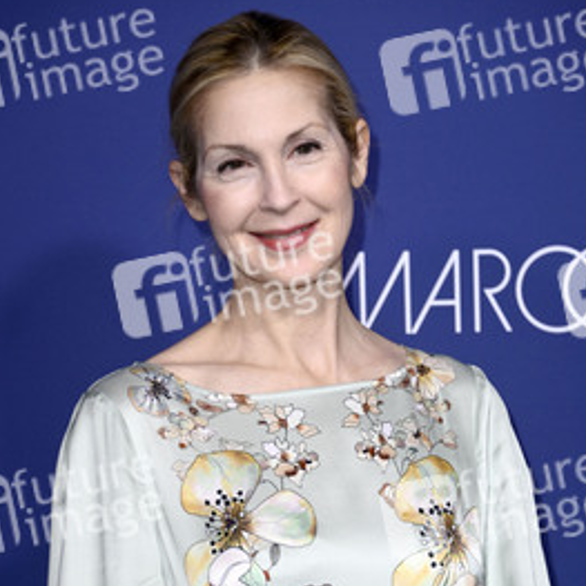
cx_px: 292
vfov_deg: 9.3
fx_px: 3582
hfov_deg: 9.4
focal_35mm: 187
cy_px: 397
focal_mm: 145
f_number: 5.6
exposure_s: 1/250
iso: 800
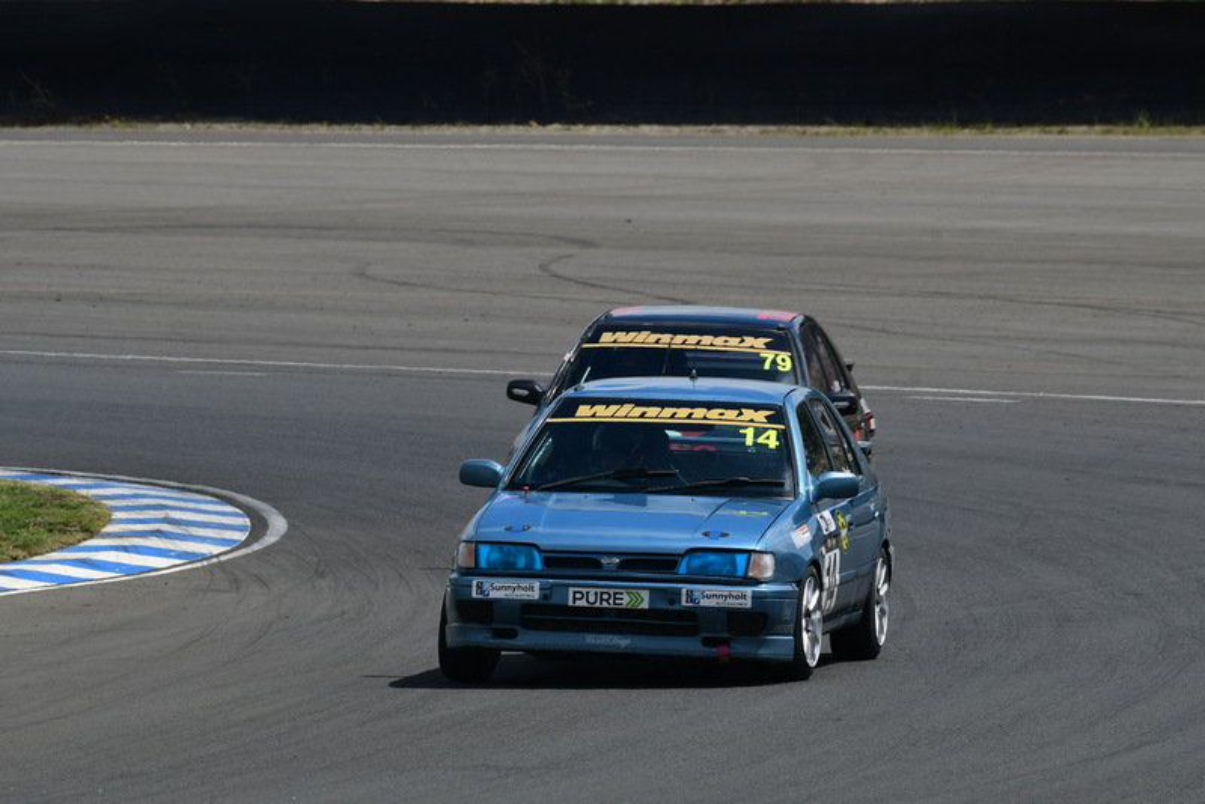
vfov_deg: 2.2
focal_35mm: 615
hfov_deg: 3.4
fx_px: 20592
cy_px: 402
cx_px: 602
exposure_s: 1/640
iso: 200
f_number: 10
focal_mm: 410
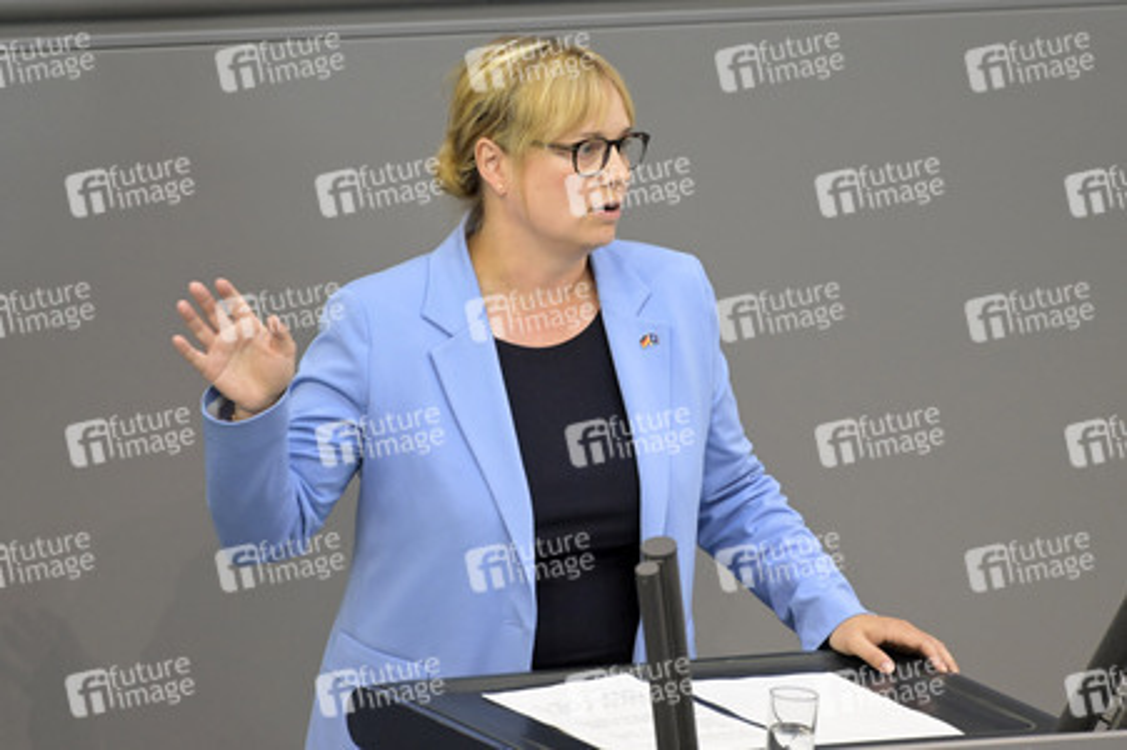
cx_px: 564
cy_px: 375
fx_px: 13138
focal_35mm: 420
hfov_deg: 4.9
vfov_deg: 3.3
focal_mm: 420
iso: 8000
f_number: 5.6
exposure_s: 1/400
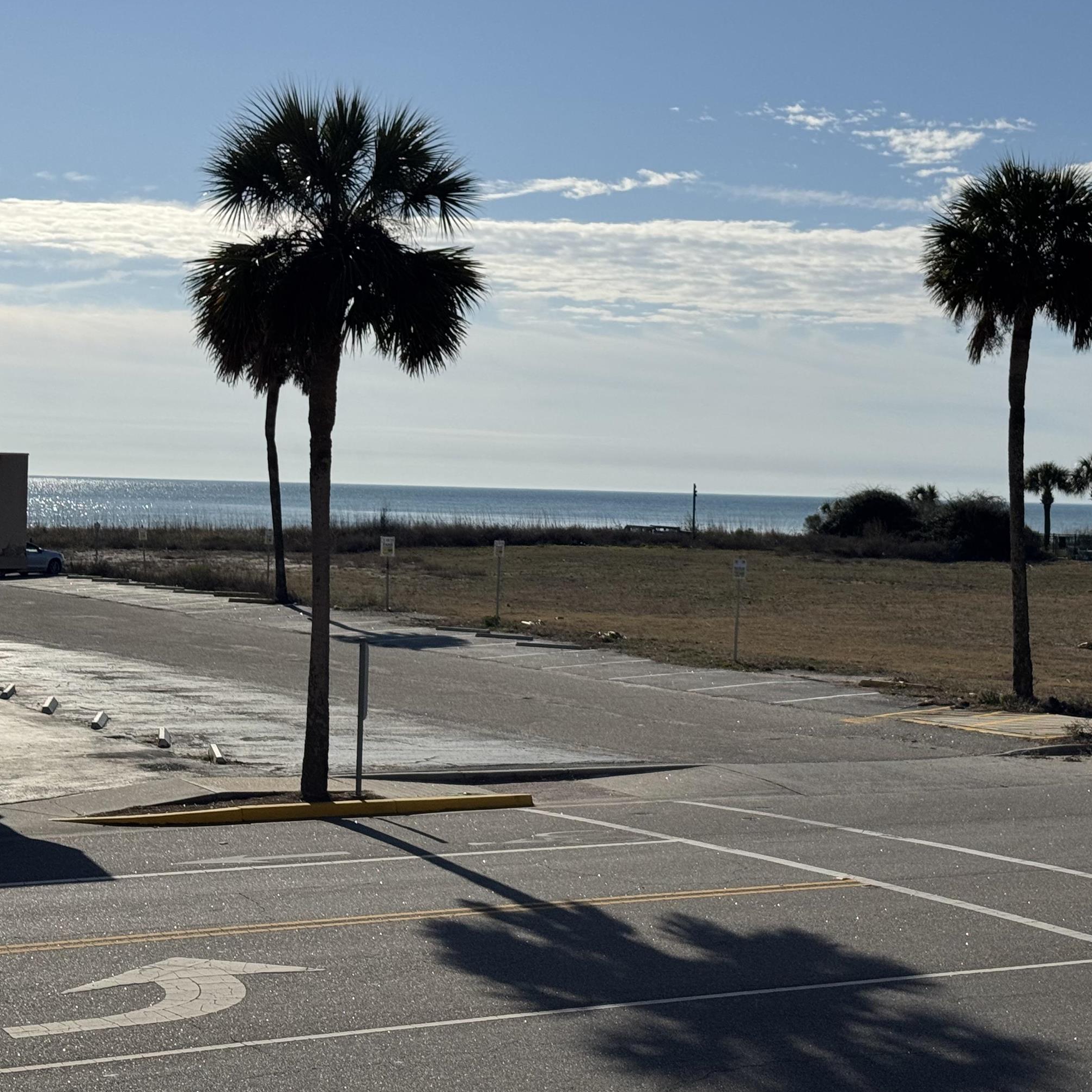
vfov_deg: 26.5
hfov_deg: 26.5
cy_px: 486
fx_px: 2320
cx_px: 601
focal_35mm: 65
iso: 50
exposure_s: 1/15385
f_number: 1.78
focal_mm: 6.76
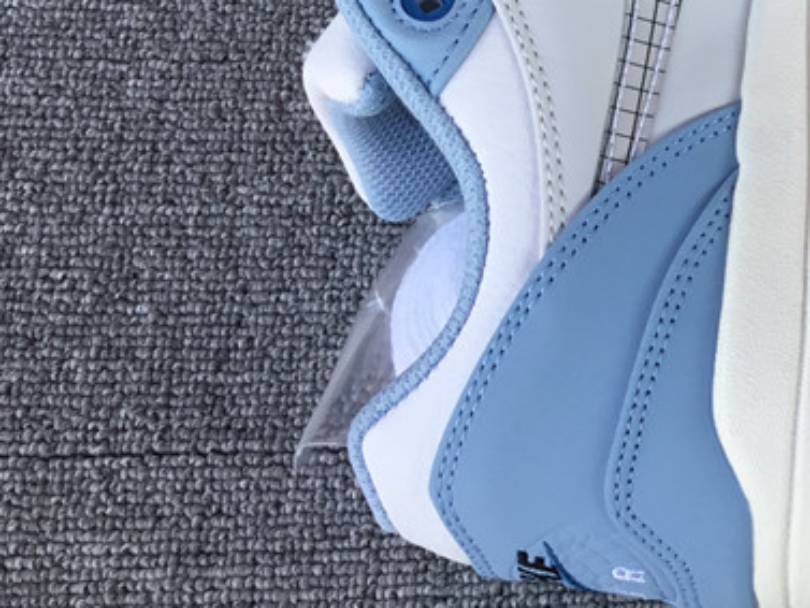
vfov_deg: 19.3
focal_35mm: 74
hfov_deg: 24.5
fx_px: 1732
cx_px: 905
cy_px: -8
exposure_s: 1/116
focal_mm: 3.3
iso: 25
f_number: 2.4
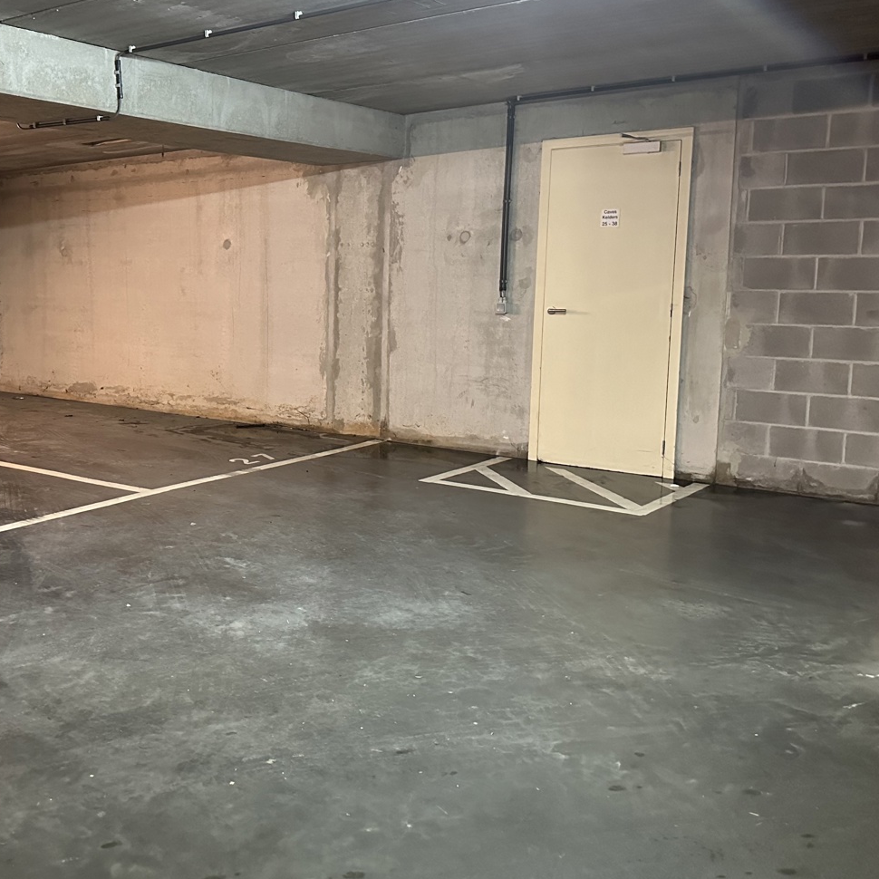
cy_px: 388
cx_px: 276
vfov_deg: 47.1
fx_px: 1006
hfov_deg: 46.3
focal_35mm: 35
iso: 1000
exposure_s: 1/33
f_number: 1.78
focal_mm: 6.86
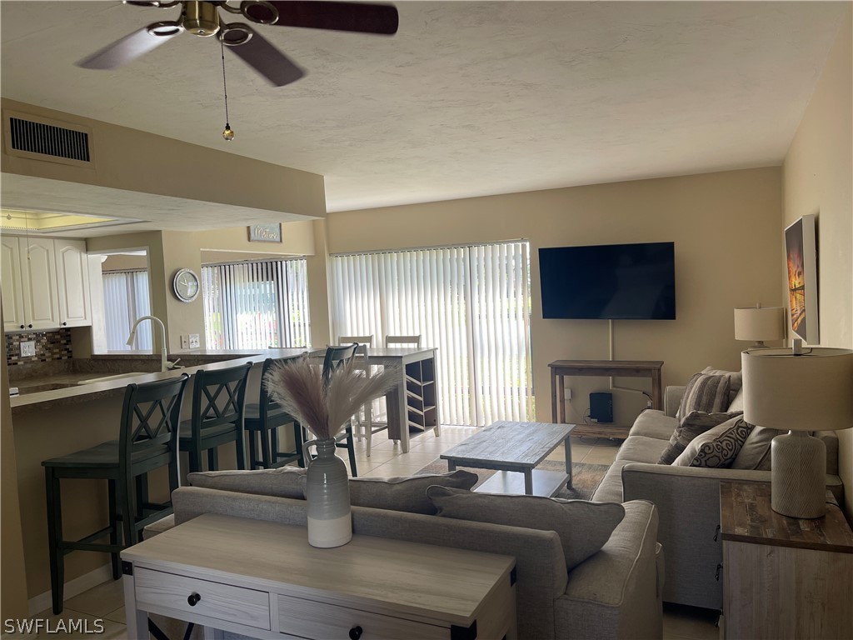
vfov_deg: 54.9
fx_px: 616
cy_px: 320
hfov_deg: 69.4
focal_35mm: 25
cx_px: 426
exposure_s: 1/120
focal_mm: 5.1
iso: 40
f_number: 1.6
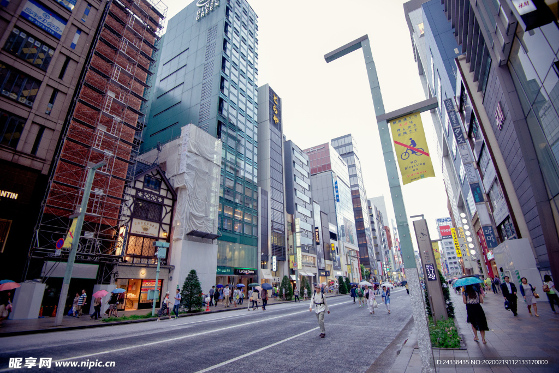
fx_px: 249
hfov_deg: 96.7
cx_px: 280
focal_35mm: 16
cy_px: 186
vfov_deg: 73.8
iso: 1800
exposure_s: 1/250
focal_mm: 16
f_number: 6.3
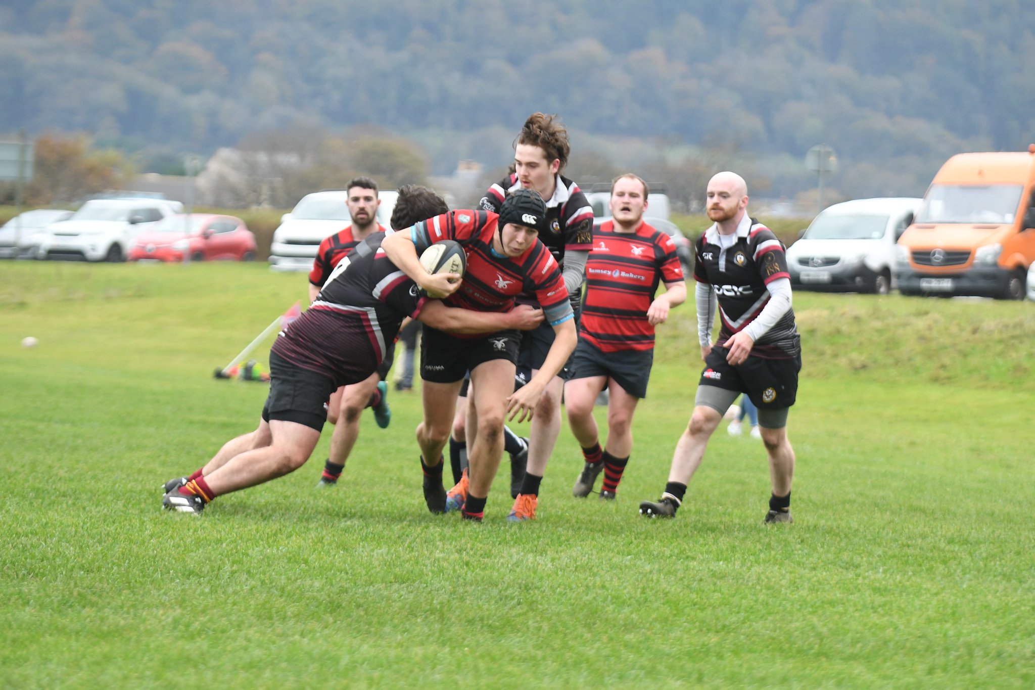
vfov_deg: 6.5
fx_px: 6037
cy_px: 345
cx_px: 518
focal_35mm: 210
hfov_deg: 9.8
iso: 640
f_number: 5
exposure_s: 1/800
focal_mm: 140
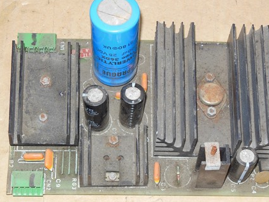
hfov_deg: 27.8
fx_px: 544
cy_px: 96
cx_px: 142
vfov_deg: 21.0
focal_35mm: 70
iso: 200
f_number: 4.3
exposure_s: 1/60
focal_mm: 11.7
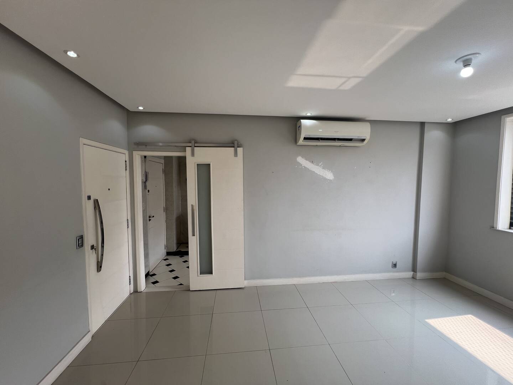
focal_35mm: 13
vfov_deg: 89.9
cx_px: 256
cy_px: 192
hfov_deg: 106.2
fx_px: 193
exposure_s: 1/162
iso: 32
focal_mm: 1.57
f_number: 1.8
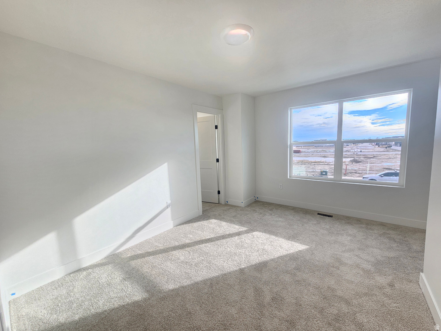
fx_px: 166
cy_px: 166
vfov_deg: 89.9
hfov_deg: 106.2
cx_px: 220
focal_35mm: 13
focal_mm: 2.2
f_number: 2.2
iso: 50
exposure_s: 1/169
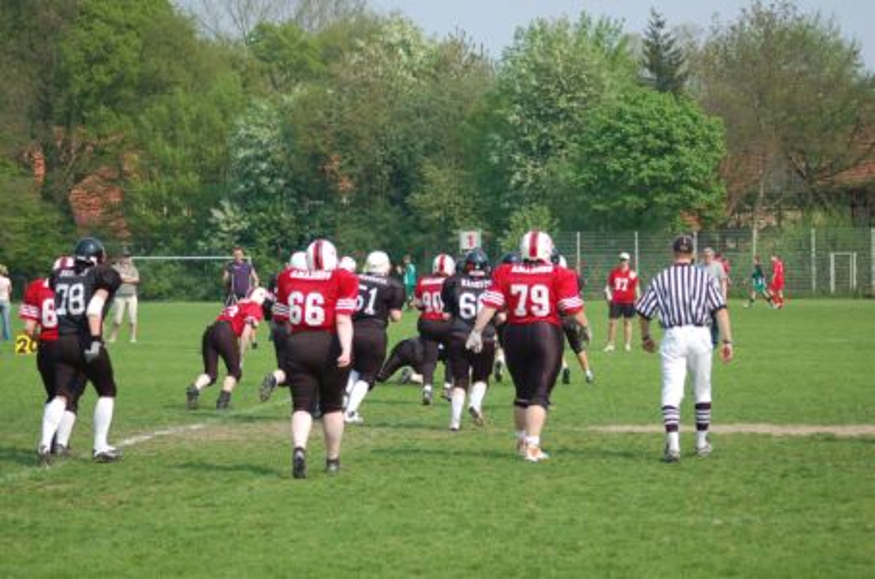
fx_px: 3129
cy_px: 290
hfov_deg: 15.9
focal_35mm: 129
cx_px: 438
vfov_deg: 10.6
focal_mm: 86
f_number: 4
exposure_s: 1/1000
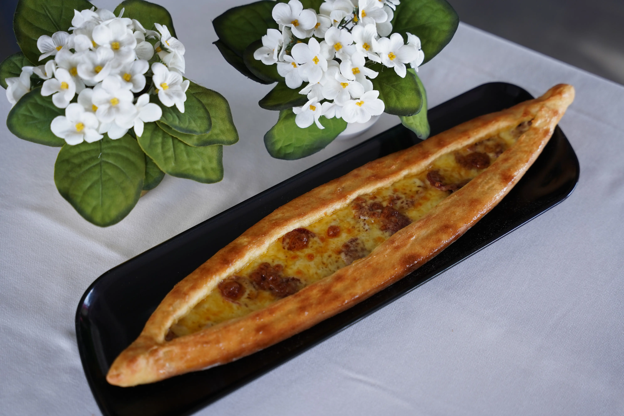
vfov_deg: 19.5
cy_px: 208
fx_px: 1213
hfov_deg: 28.8
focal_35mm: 70
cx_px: 312
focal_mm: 70
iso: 500
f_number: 2.8
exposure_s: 1/250
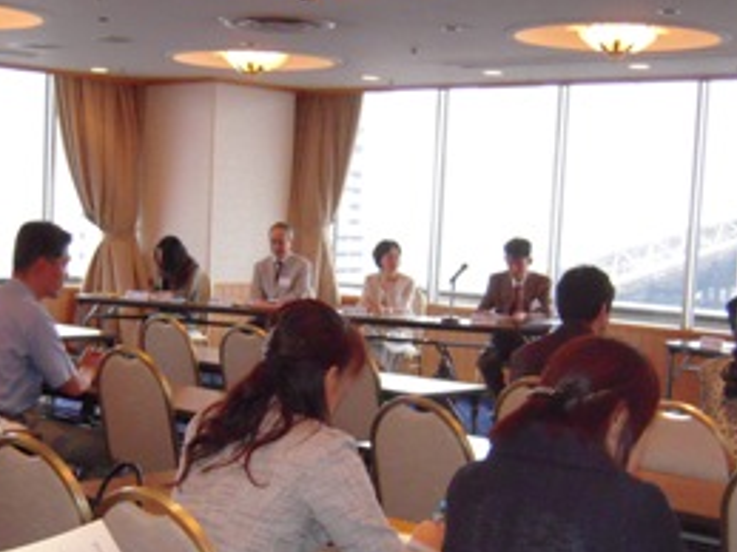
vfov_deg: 22.7
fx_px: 1362
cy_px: 404
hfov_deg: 30.1
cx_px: 273
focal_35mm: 64
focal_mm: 6.5
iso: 1000
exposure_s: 1/160
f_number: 3
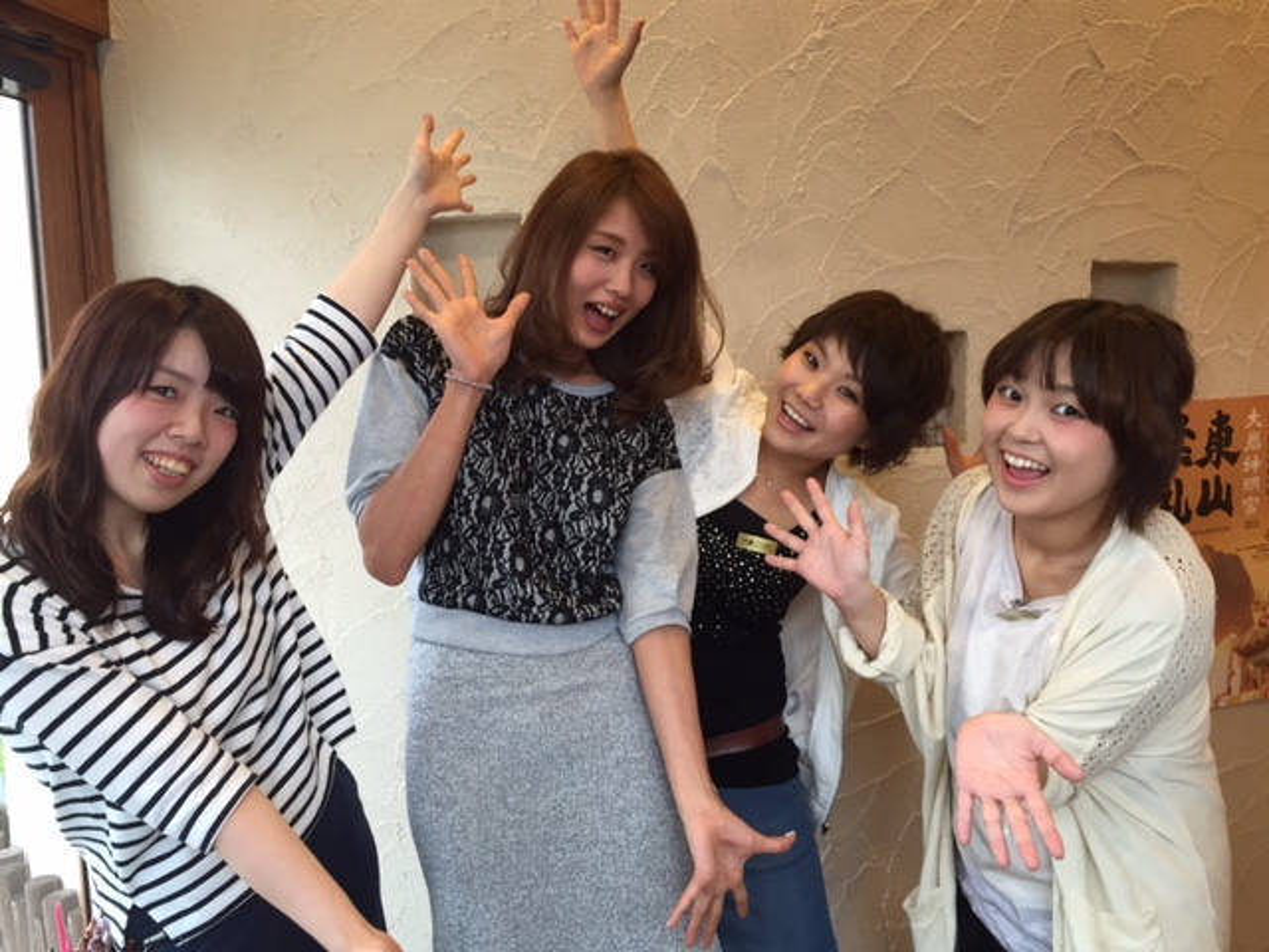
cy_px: 476
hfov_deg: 61.7
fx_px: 1063
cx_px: 634
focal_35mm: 29
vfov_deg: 48.2
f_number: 2.2
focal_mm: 4.15
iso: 32
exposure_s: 1/30
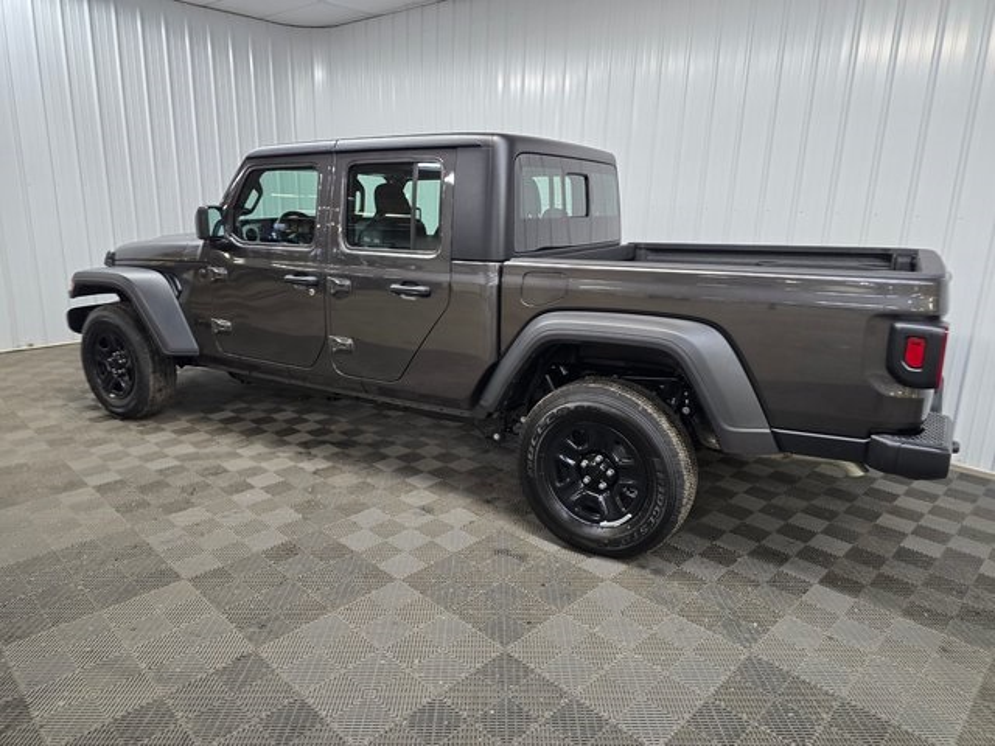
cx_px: 498
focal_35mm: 23
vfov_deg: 58.9
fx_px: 661
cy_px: 373
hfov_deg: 73.9
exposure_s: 1/120
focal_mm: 6.3
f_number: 1.7
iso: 320
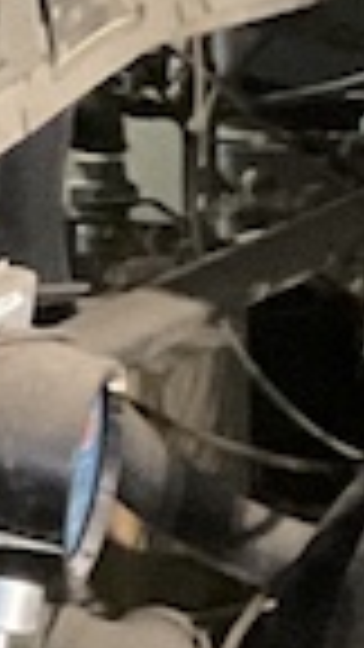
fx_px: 3861
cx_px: -1860
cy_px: -414
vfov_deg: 9.2
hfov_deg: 4.2
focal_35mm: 225
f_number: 1.8
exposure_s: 1/30
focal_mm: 3
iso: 400
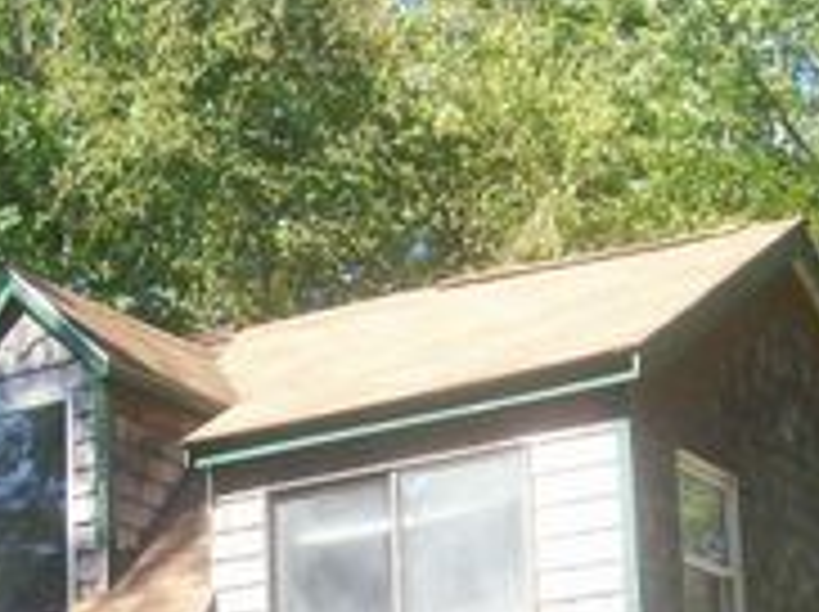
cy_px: 742
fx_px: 2339
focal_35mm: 99
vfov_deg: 14.4
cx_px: -27
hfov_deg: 19.2
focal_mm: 6
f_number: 2.7
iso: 80
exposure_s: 1/410
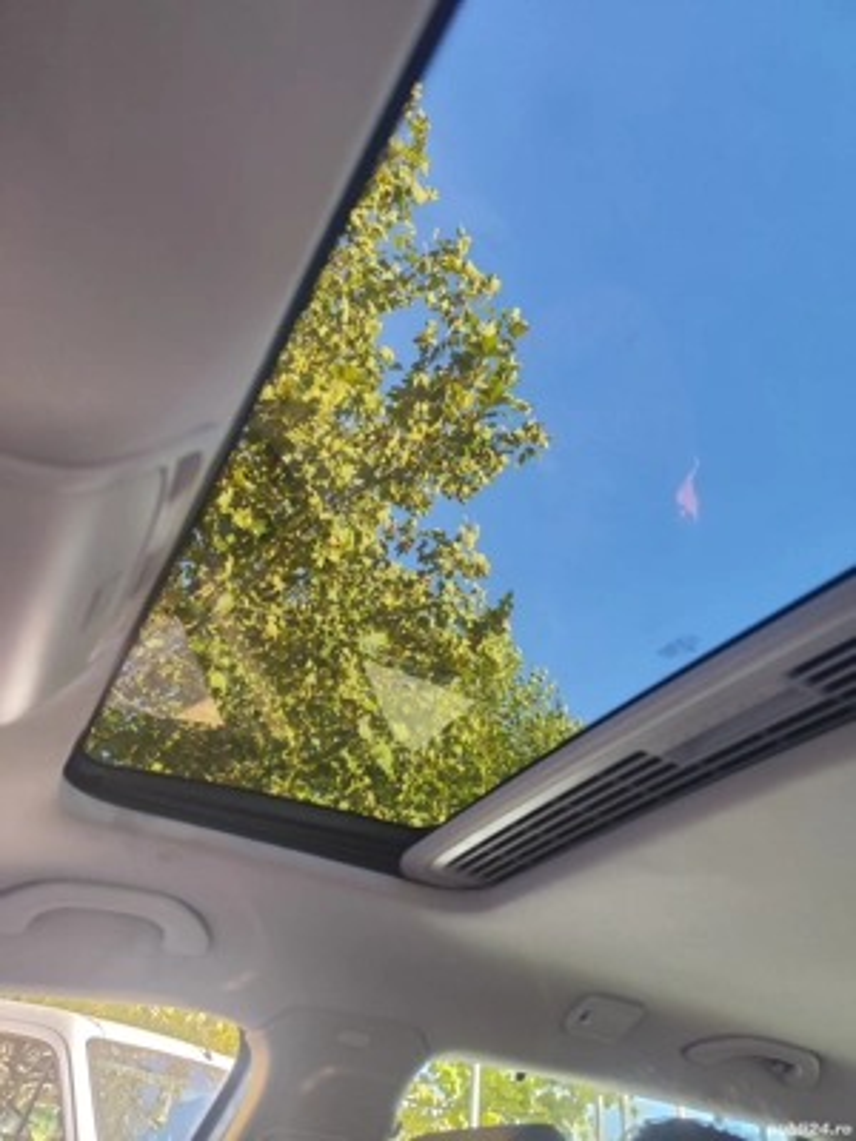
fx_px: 758
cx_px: 428
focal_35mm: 23
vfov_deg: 73.9
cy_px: 570
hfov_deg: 58.9
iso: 200
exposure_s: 1/100
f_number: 1.65
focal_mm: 6.14
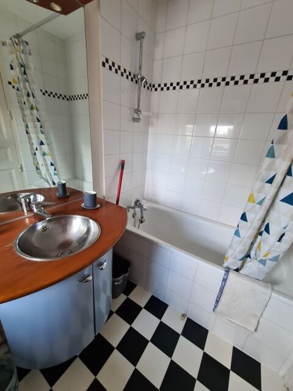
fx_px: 147
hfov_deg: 89.9
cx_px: 146
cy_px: 196
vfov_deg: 106.2
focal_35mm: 13
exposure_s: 1/50
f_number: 2.2
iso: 200
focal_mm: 2.2
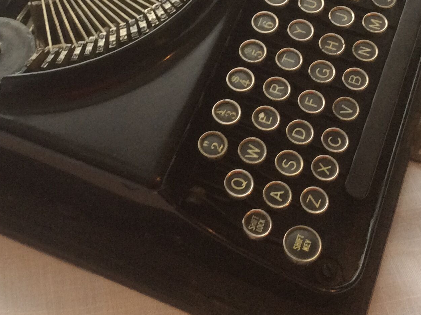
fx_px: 802
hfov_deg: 29.4
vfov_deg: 21.8
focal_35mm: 66
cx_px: 167
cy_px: 53
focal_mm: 3.3
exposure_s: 1/25
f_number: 2.4
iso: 64
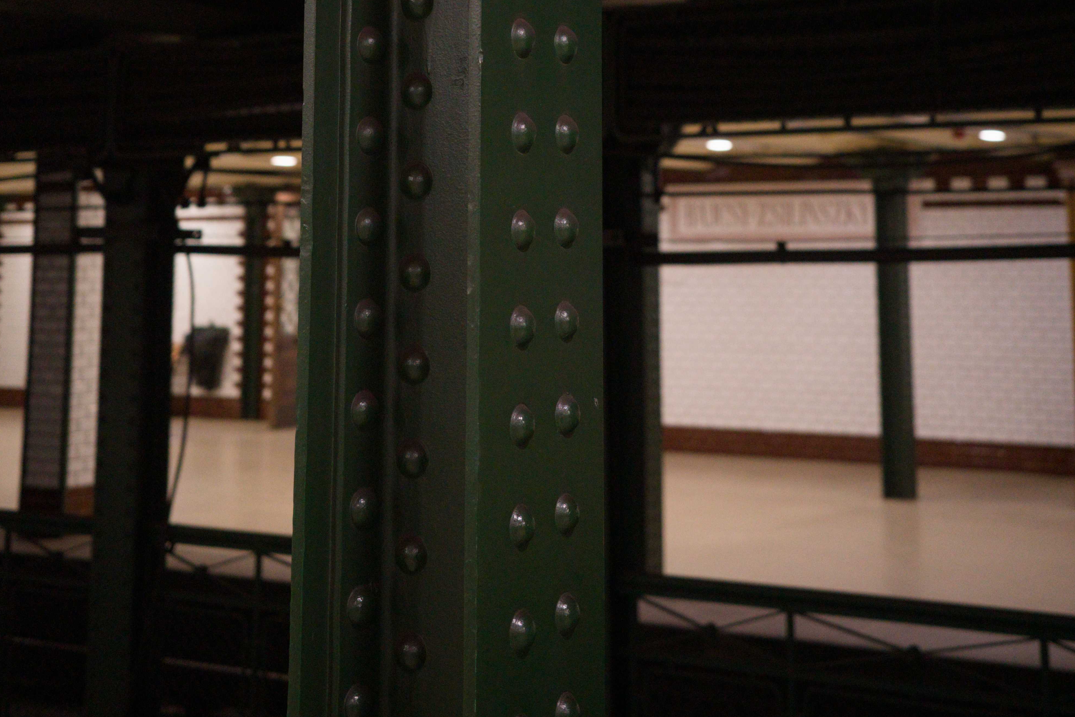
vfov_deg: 21.3
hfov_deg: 32.9
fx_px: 1821
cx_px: 545
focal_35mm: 61
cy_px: -43
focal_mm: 26
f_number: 2.8
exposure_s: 1/100
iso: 3200
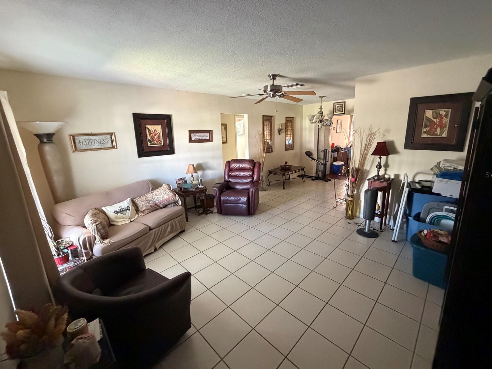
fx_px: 213
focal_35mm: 15
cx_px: 253
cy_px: 175
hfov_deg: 98.1
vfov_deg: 81.7
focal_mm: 2.22
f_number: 2.2
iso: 1000
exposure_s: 1/60
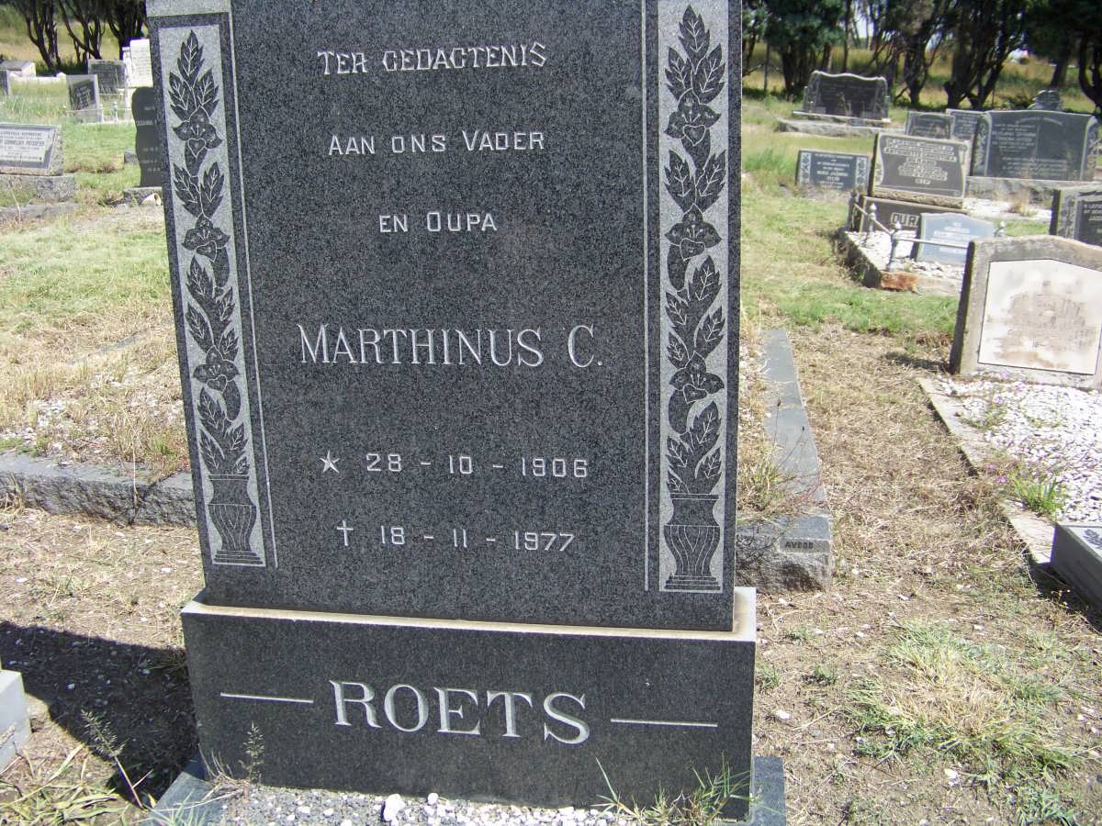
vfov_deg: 39.7
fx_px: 1146
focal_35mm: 36
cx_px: 551
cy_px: 413
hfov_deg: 51.4
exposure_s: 1/640
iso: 64
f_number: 2.8
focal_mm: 5.85
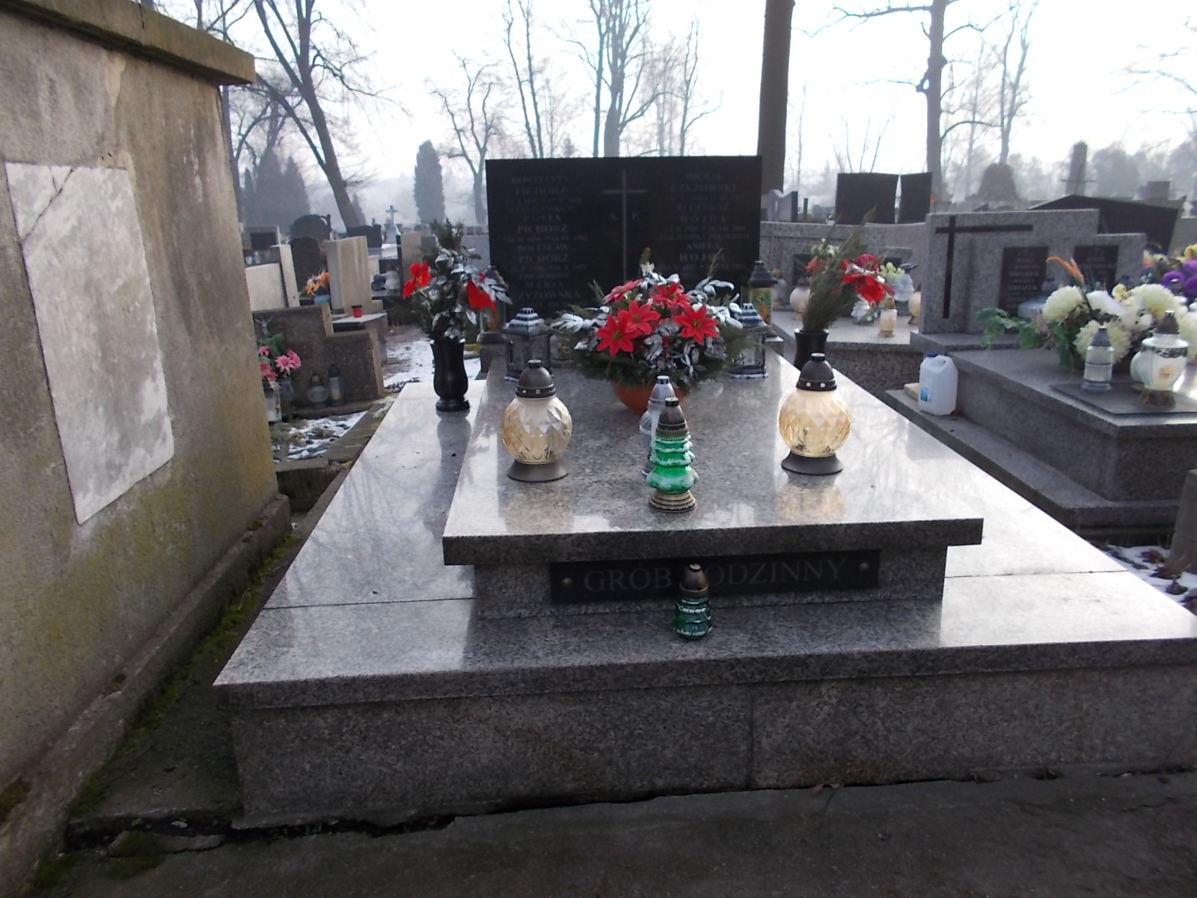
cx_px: 598
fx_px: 899
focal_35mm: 26
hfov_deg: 67.3
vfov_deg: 53.1
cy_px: 449
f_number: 3.2
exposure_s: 1/200
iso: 80
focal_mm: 4.6
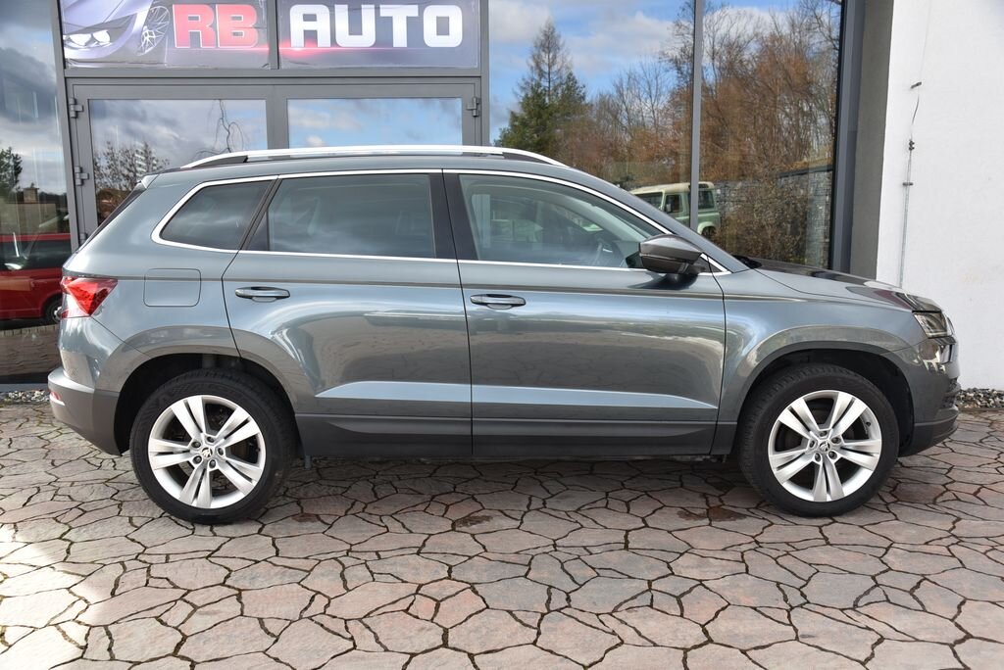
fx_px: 837
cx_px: 502
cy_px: 335
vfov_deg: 43.7
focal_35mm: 30
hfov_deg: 61.9
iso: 500
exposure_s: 1/125
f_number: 5.6
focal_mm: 30
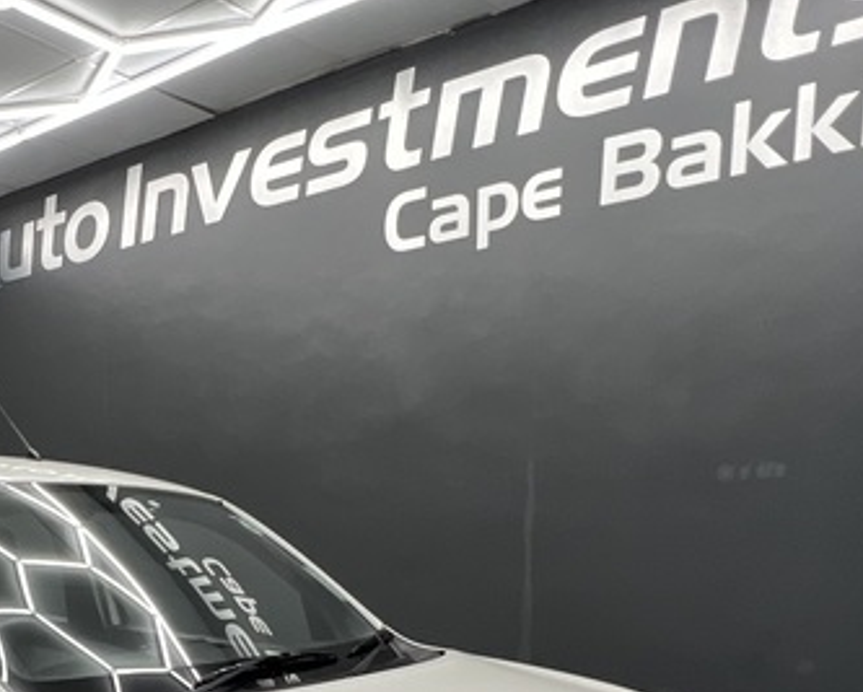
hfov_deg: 44.2
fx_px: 997
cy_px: 728
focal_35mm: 39
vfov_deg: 34.1
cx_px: 155
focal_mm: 1.57
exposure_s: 1/100
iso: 100
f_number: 1.8
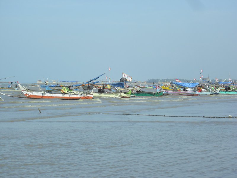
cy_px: 89
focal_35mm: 113
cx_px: 118
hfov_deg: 17.4
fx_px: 774
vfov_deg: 13.1
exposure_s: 1/800
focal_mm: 18.6
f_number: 5.2
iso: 100
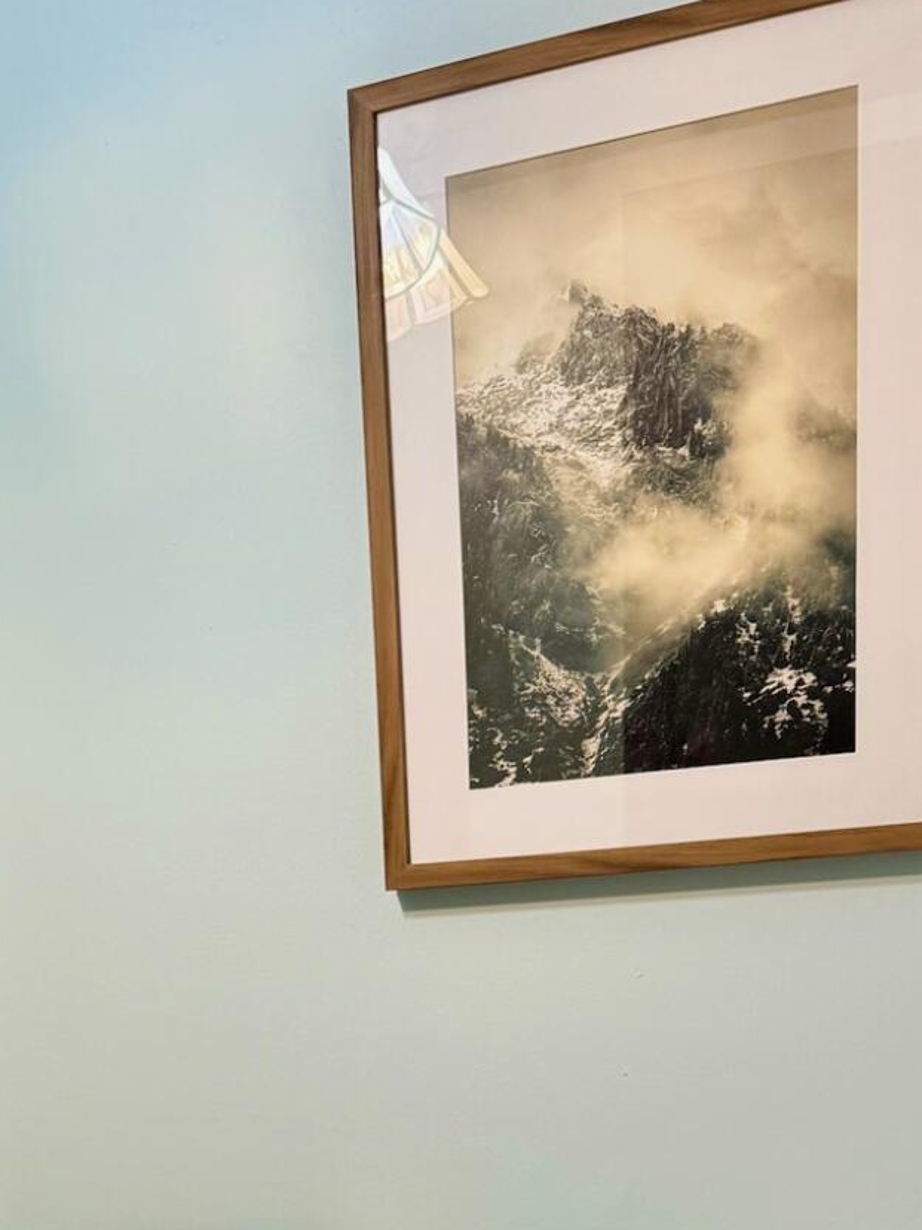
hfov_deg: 24.3
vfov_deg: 29.7
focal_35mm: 58
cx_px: 43
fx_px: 2060
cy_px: 1373
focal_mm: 6.76
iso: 200
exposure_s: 1/120
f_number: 1.78
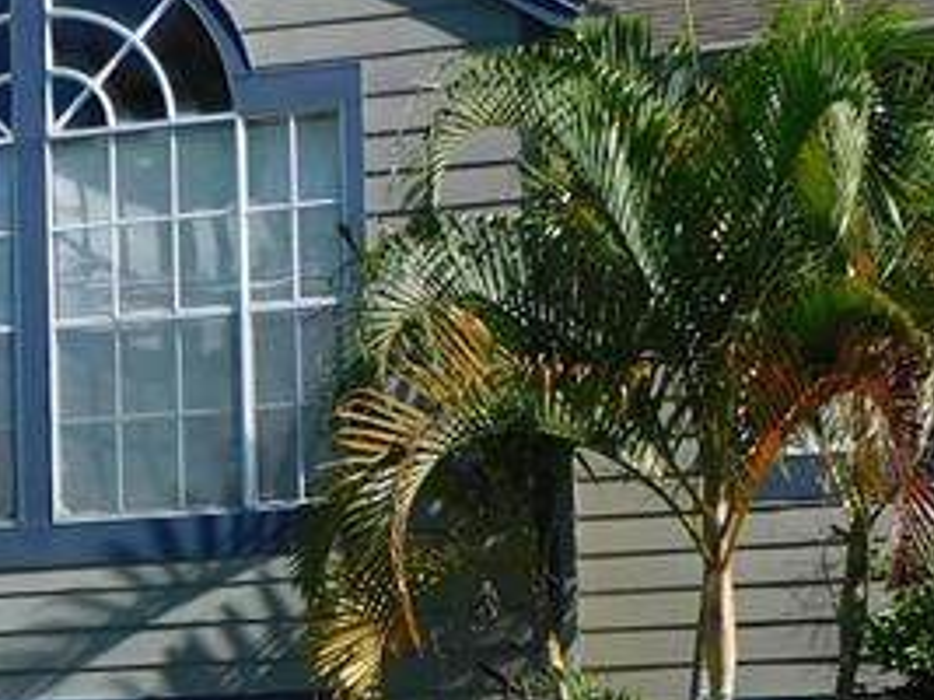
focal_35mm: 92
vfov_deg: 15.6
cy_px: 798
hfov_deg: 20.3
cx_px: -115
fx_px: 2481
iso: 125
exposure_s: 1/1250
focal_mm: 4.3
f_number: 3.3
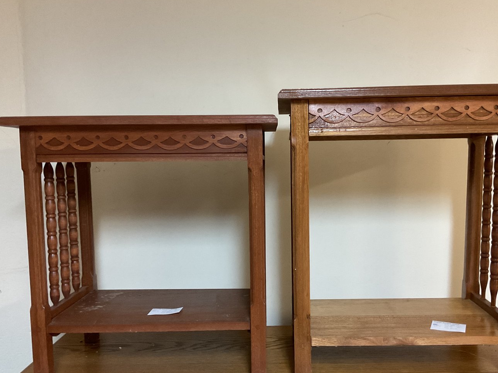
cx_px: 274
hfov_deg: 53.9
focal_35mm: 34
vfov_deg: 41.7
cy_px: 204
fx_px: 489
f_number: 1.8
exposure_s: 1/40
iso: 250
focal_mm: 3
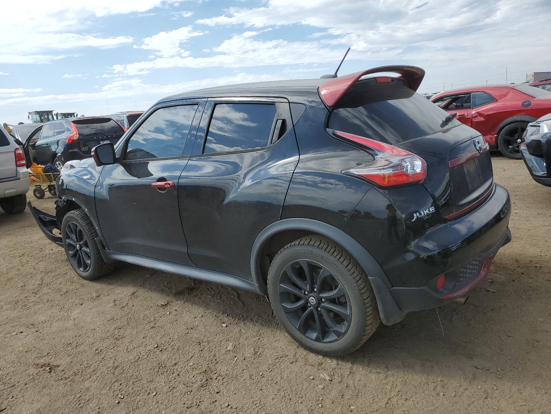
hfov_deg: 67.3
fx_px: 414
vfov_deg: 53.1
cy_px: 207
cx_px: 276
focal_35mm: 26
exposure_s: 1/2500
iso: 50
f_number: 1.5
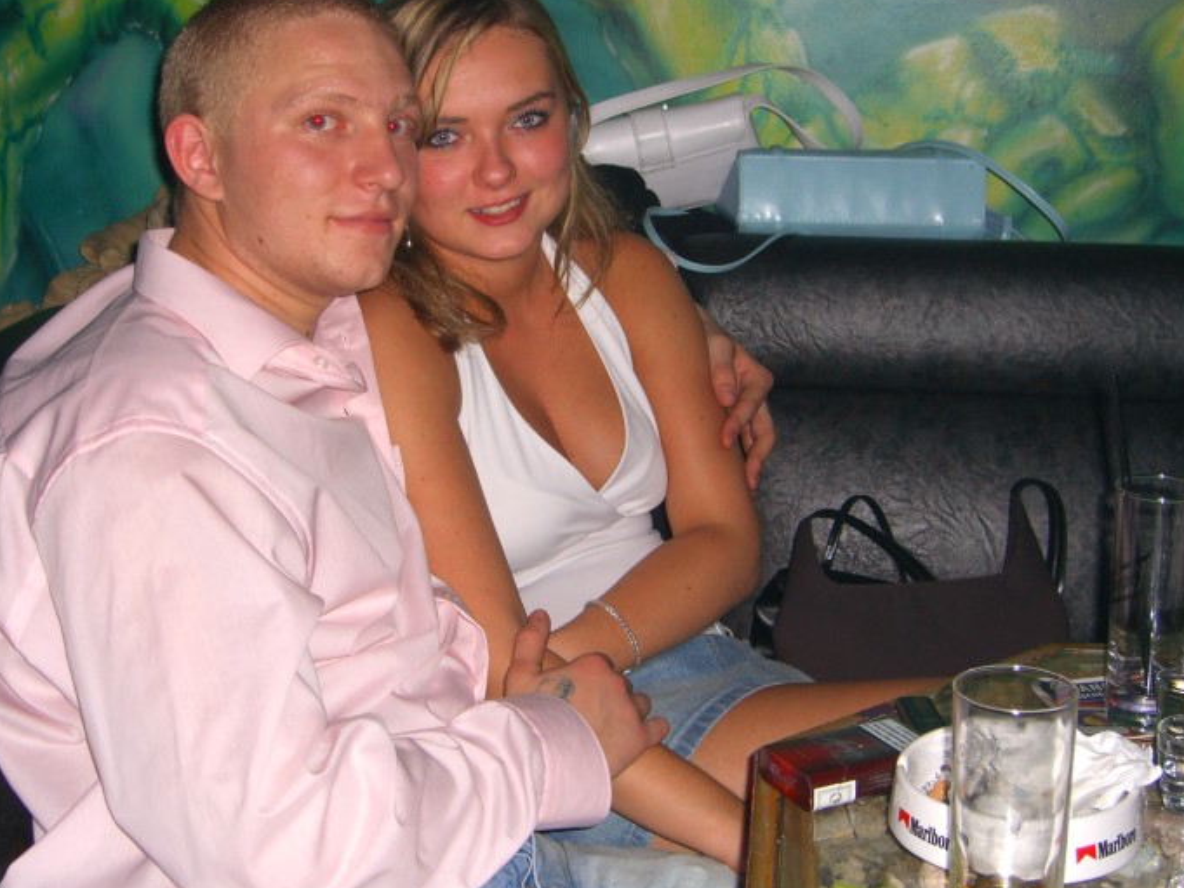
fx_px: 1847
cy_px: 414
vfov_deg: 27.0
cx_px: 522
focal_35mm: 54
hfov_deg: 35.5
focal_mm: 9.5
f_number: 3.1
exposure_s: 1/60
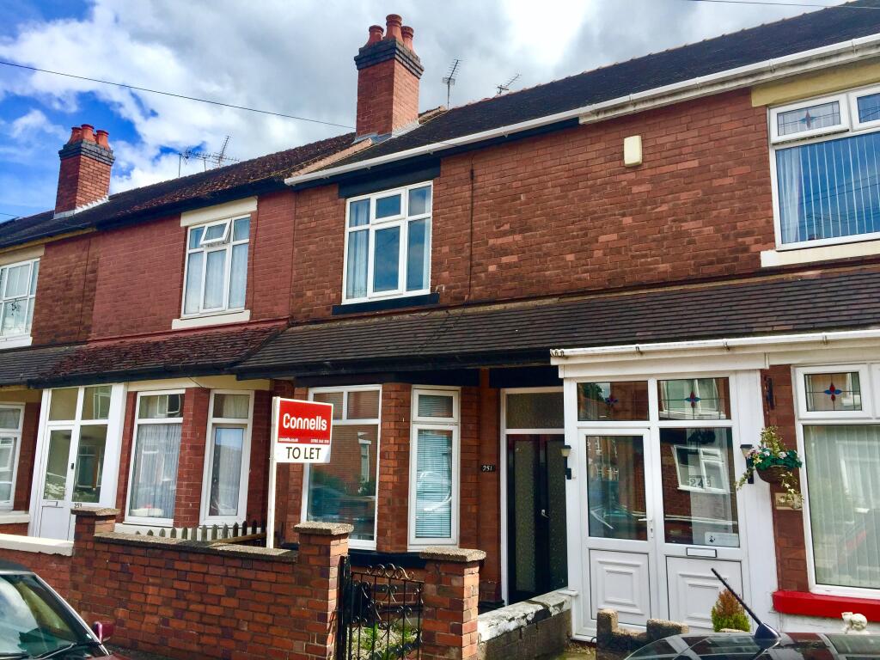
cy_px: 330
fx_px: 737
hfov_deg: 61.7
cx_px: 440
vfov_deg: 48.2
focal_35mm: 29
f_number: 2.2
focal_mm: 4.15
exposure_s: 1/1319
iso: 32
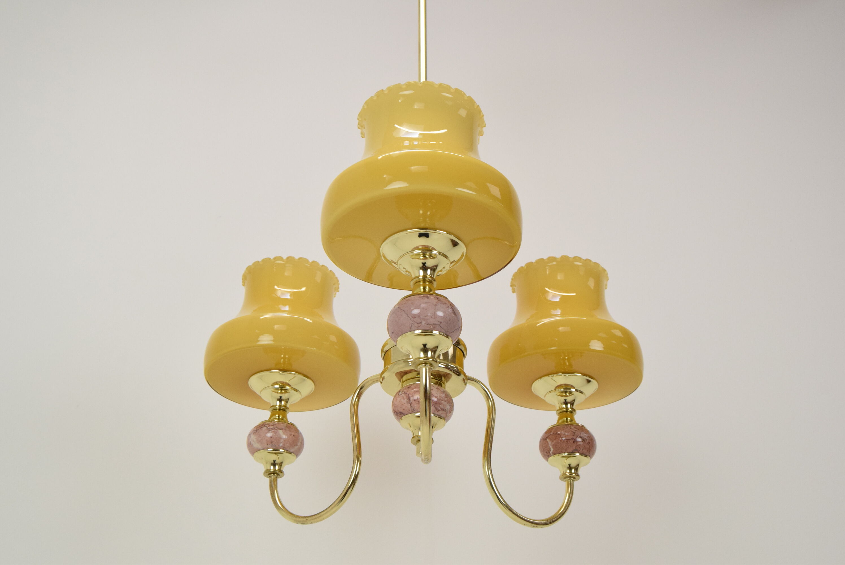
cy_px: 282
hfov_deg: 49.5
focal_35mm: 39
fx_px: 916
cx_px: 422
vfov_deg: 34.3
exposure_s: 1/320
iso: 1600
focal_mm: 26
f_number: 9
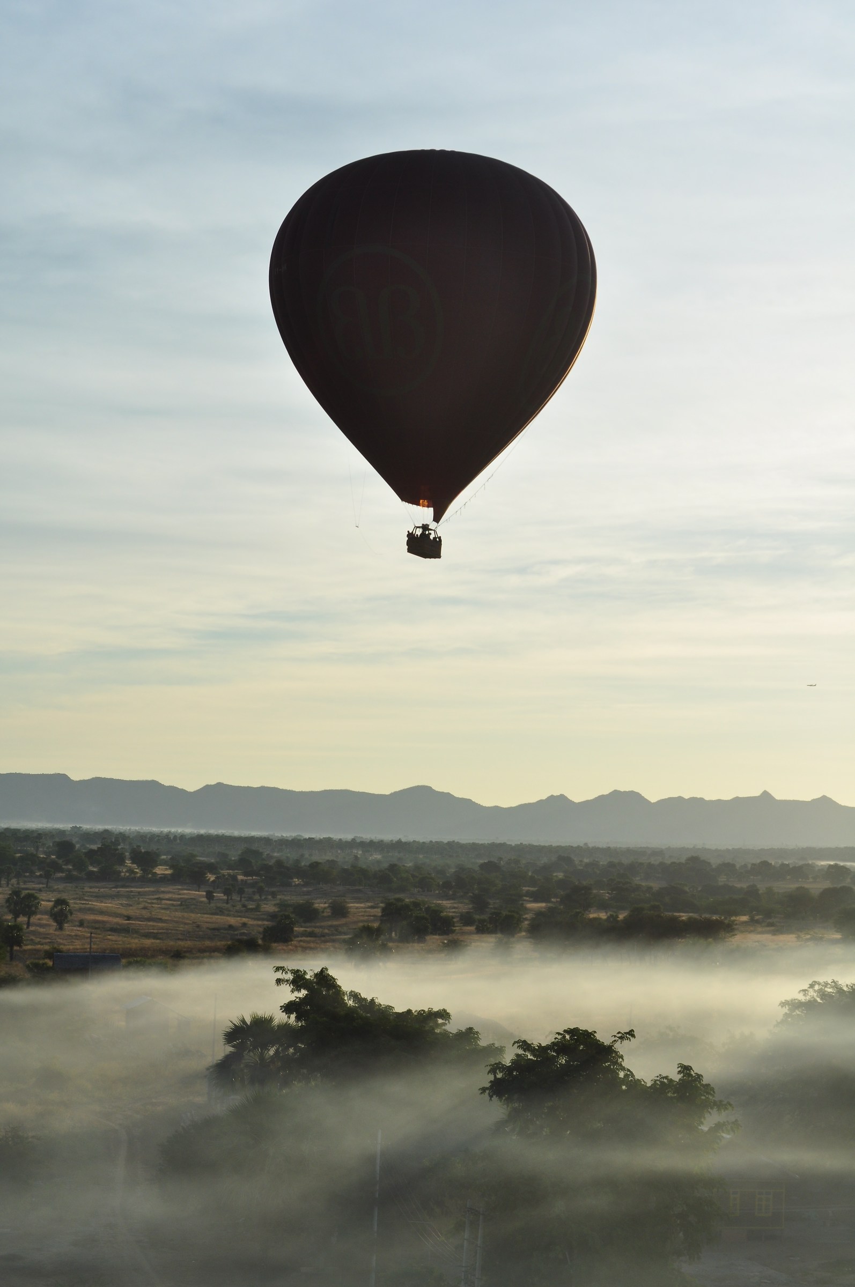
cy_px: 644
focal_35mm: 82
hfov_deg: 16.5
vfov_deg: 24.6
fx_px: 2946
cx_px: 428
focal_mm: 55
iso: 200
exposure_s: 1/500
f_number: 11
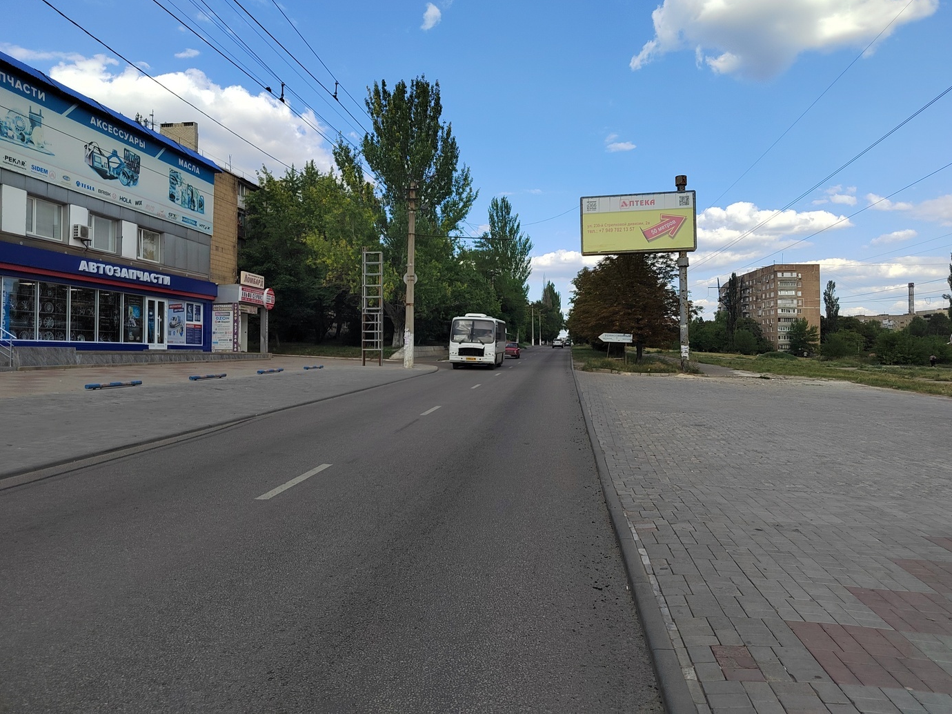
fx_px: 660
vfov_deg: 56.8
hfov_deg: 71.6
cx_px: 496
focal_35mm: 24
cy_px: 342
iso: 356
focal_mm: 5.52
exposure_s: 1/2000
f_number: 1.9
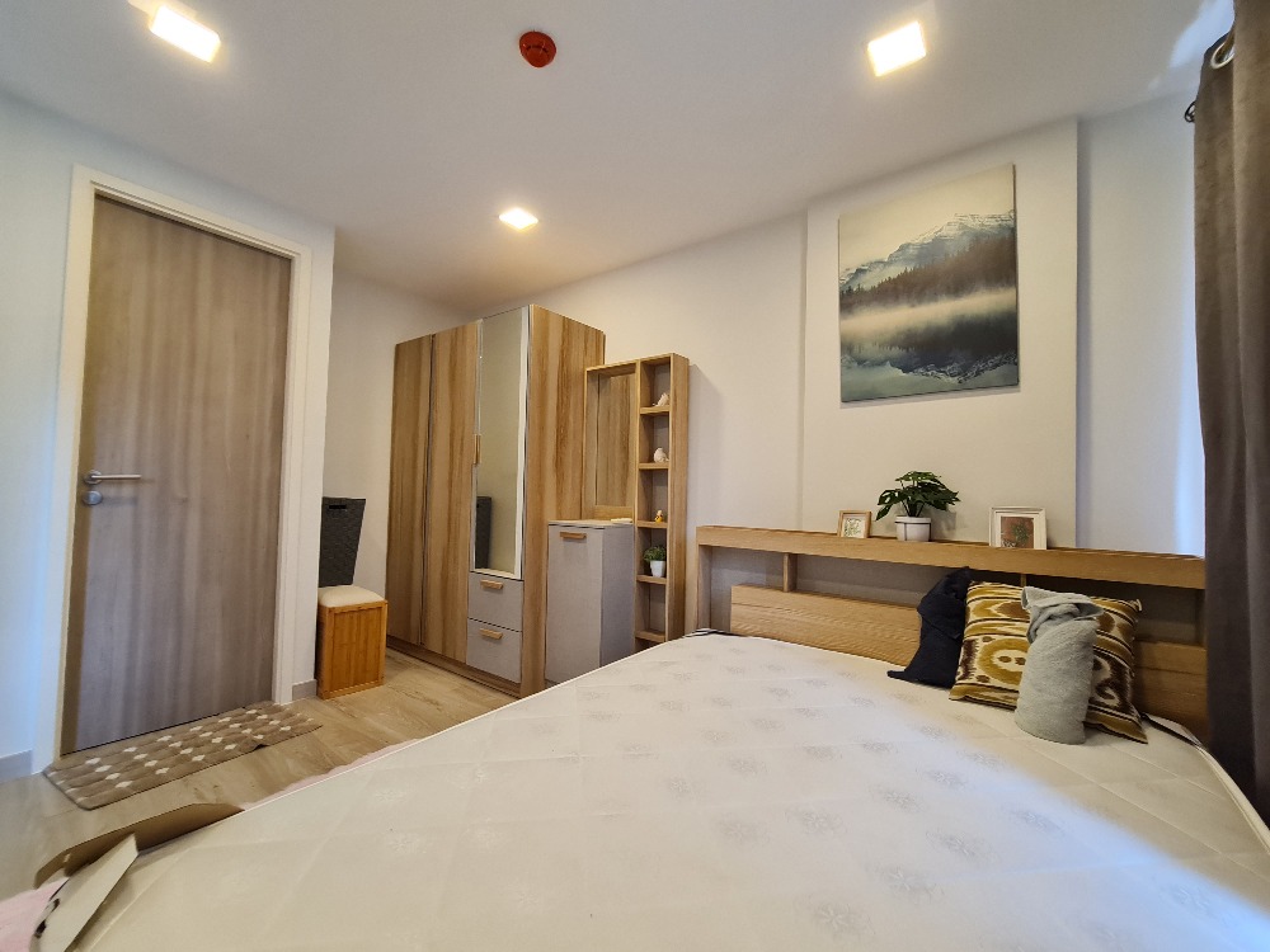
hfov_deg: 106.2
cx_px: 635
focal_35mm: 13
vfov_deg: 89.9
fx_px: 477
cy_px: 476
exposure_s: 1/50
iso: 200
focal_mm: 2.2
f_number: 2.2
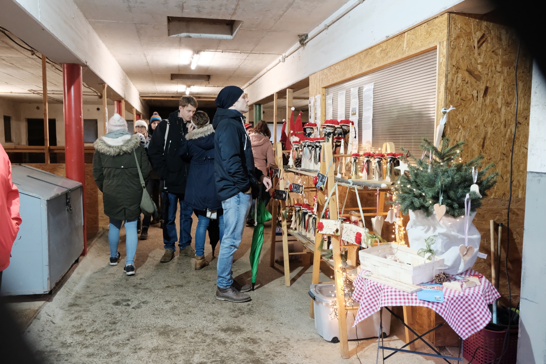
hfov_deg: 60.3
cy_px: 182
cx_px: 273
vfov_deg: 42.3
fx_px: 470
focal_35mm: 31
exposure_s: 1/38
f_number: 4
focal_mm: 20.5
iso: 4000
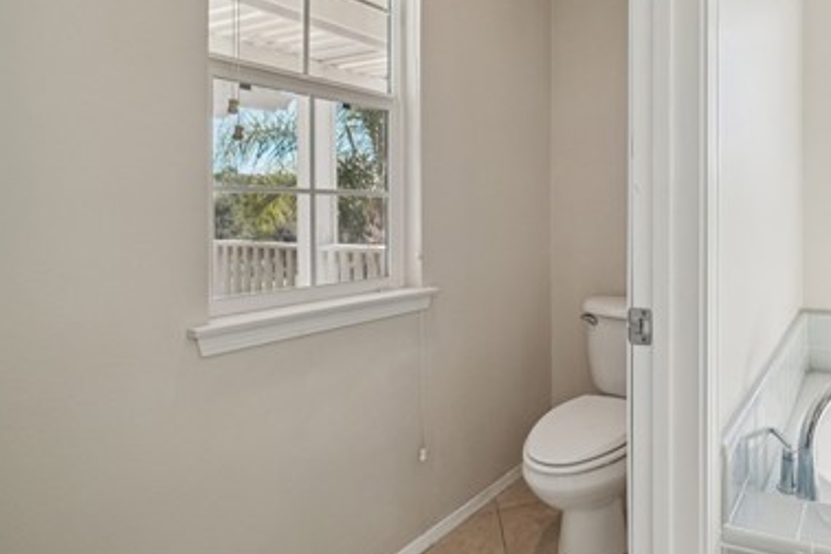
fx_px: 508
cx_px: 679
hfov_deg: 69.9
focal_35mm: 22
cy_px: 209
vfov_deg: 56.6
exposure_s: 1/30
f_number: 8
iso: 100
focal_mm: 13
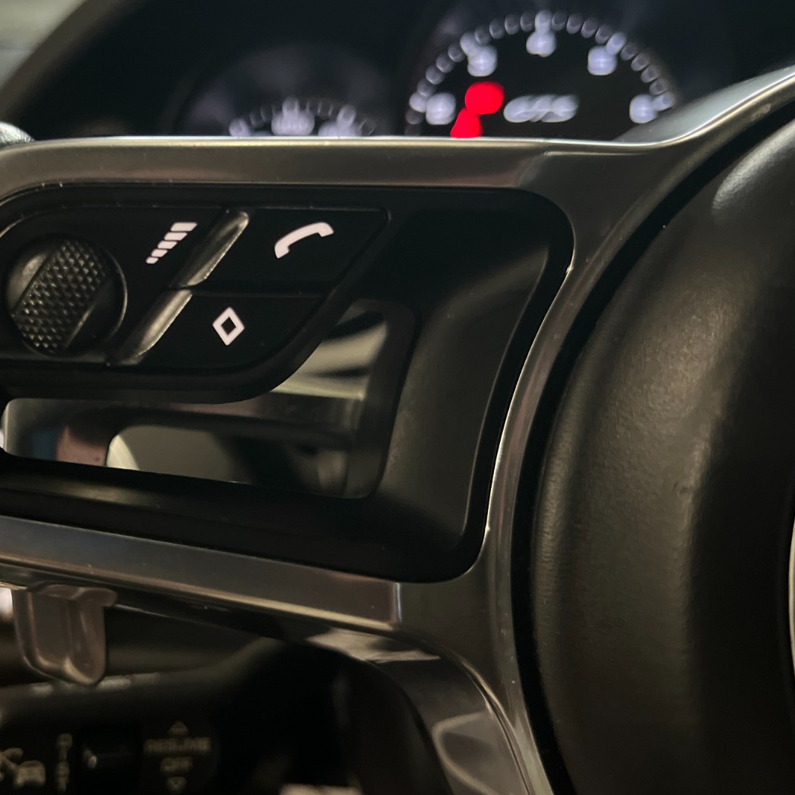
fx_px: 909
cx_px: 200
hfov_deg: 45.6
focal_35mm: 35
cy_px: 409
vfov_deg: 47.2
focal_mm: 5.1
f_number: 1.6
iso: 800
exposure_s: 1/25
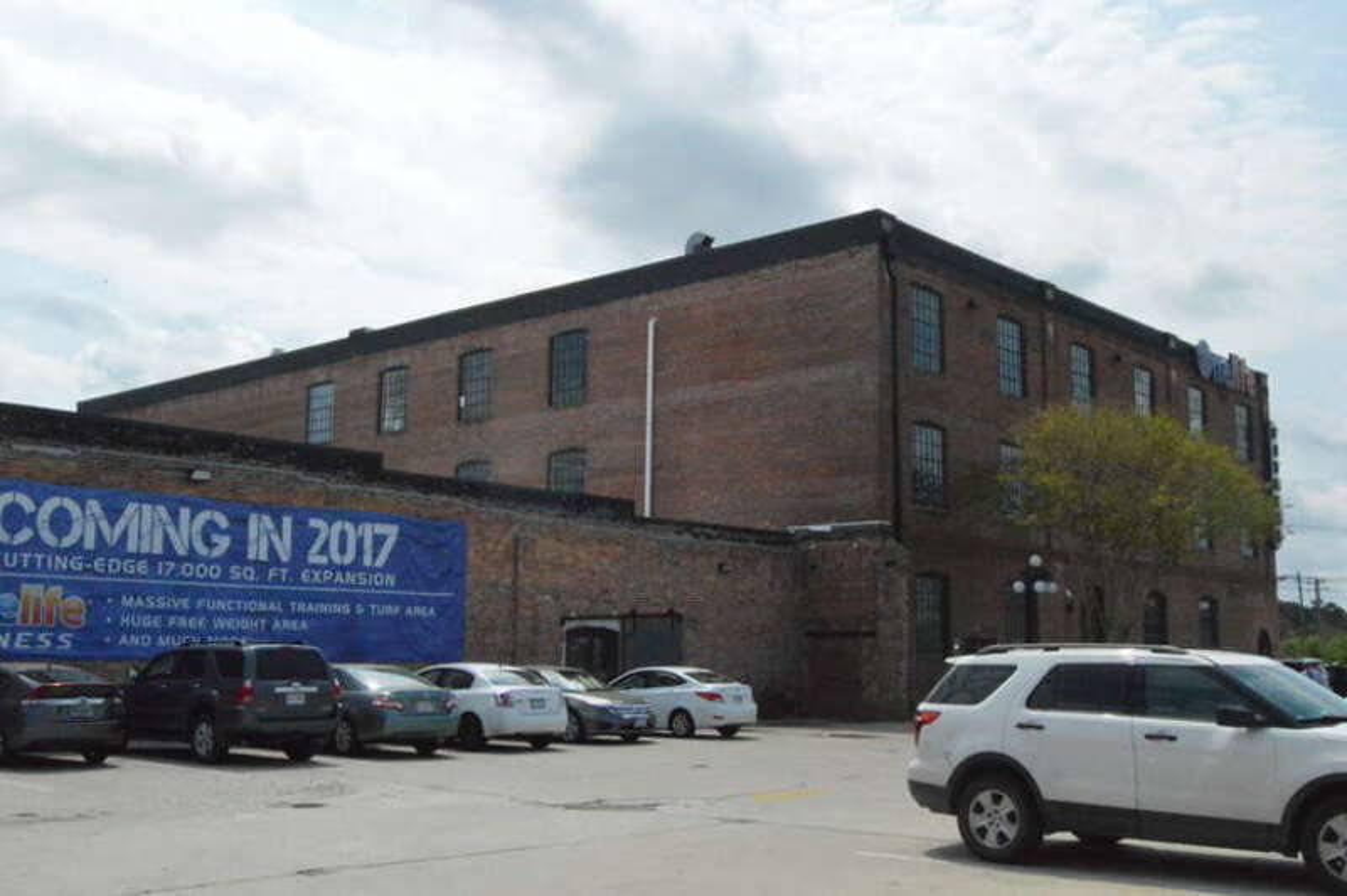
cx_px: 674
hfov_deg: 53.2
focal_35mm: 36
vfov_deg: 36.8
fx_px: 1346
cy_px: 448
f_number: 25
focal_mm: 24
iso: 6400
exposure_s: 1/2500
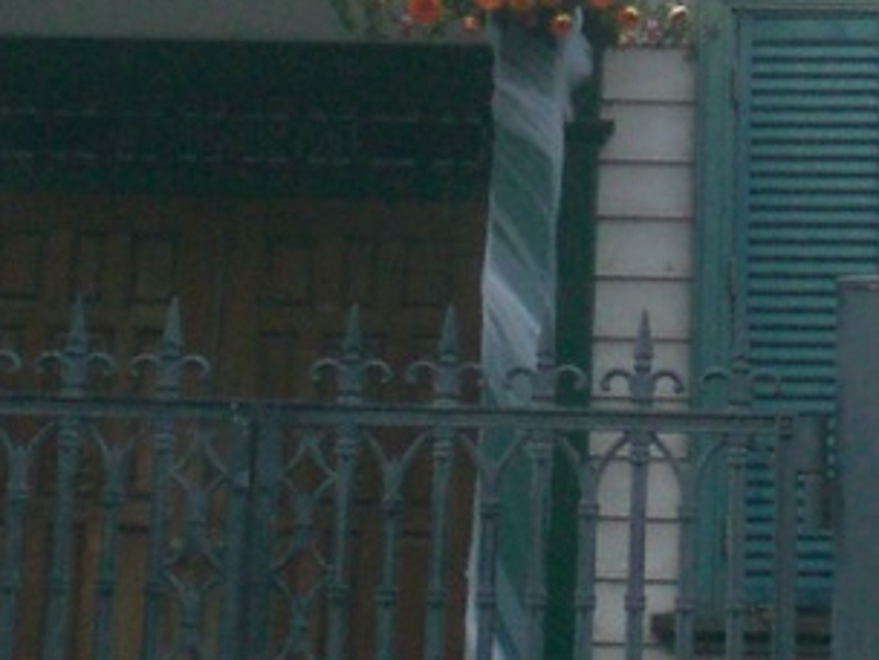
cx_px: 833
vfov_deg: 11.6
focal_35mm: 125
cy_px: -136
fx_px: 3174
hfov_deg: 15.5
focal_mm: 6.3
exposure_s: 1/60
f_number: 3.1
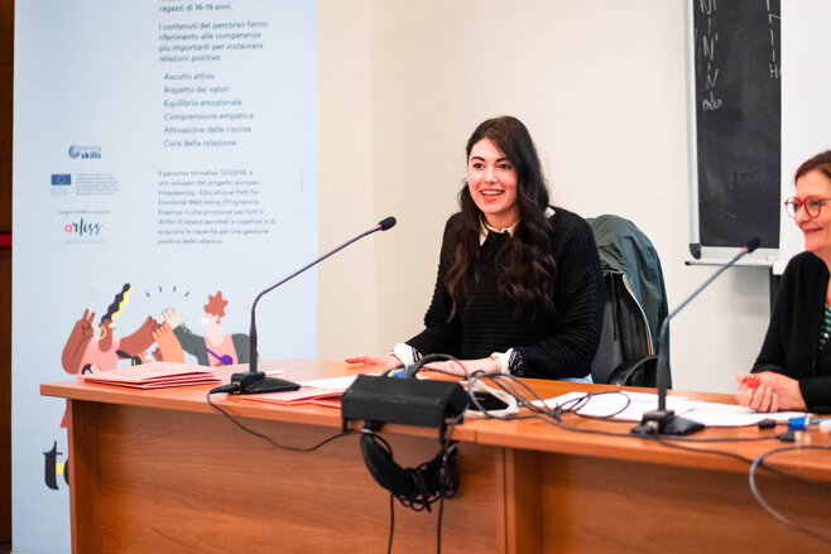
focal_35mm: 127
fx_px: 2932
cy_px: 277
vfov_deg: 10.8
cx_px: 416
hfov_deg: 16.1
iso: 3200
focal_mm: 85
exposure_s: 1/100
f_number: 1.8
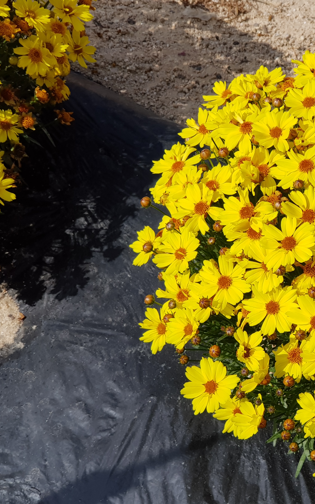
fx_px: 1140
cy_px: 266
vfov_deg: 24.9
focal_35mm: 83
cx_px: 343
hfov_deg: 15.3
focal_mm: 6
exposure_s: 1/1196
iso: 25
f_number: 2.4
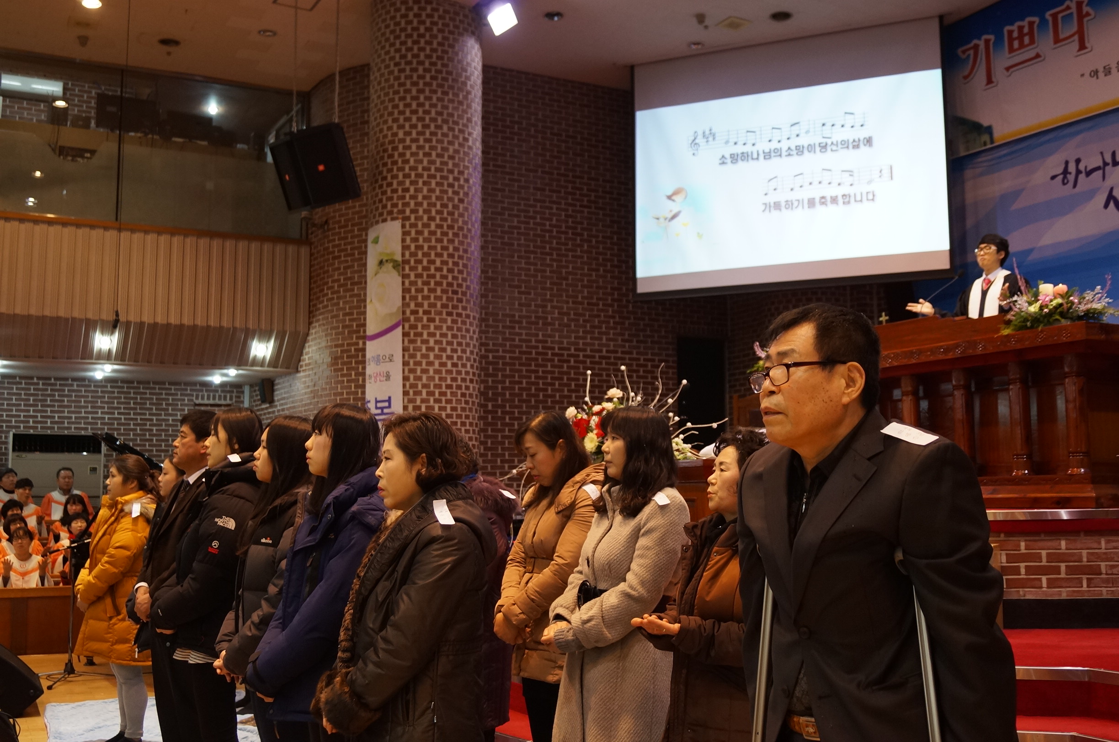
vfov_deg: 36.8
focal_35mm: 36
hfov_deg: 53.2
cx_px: 560
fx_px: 1117
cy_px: 371
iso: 640
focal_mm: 24
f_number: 4
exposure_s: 1/60
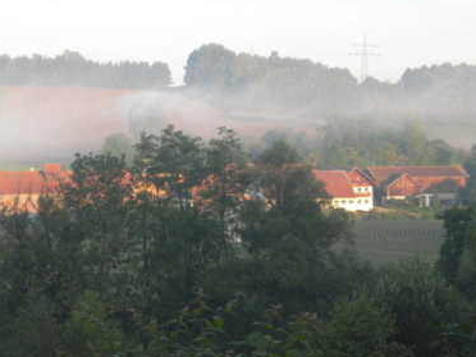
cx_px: 231
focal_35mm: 123
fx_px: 1691
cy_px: 194
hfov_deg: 16.0
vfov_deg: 12.0
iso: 100
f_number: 4.2
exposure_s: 1/80
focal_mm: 12.8
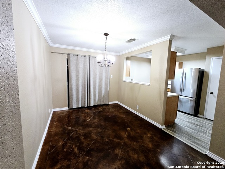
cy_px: 84
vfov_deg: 89.9
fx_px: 84
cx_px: 112
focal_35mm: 13
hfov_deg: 106.2
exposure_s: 1/60
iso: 320
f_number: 2.2
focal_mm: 2.2
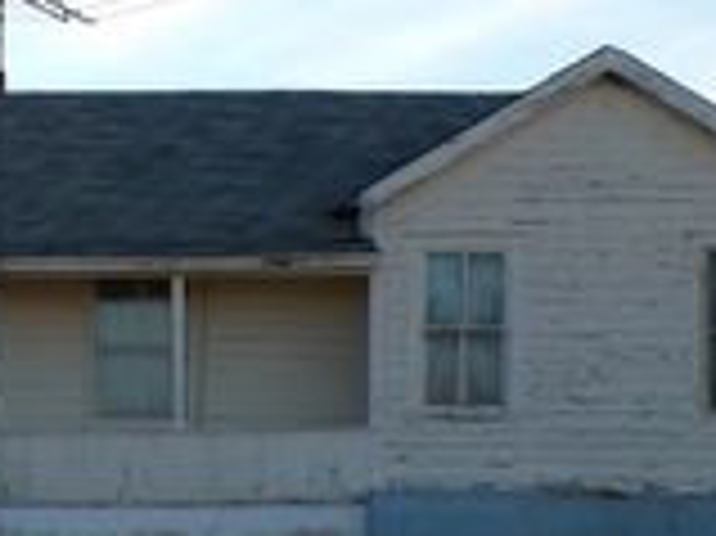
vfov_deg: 9.6
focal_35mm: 154
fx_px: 3183
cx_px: -126
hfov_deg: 12.6
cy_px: 448
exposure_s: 1/280
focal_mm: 8.7
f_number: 5.3
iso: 100
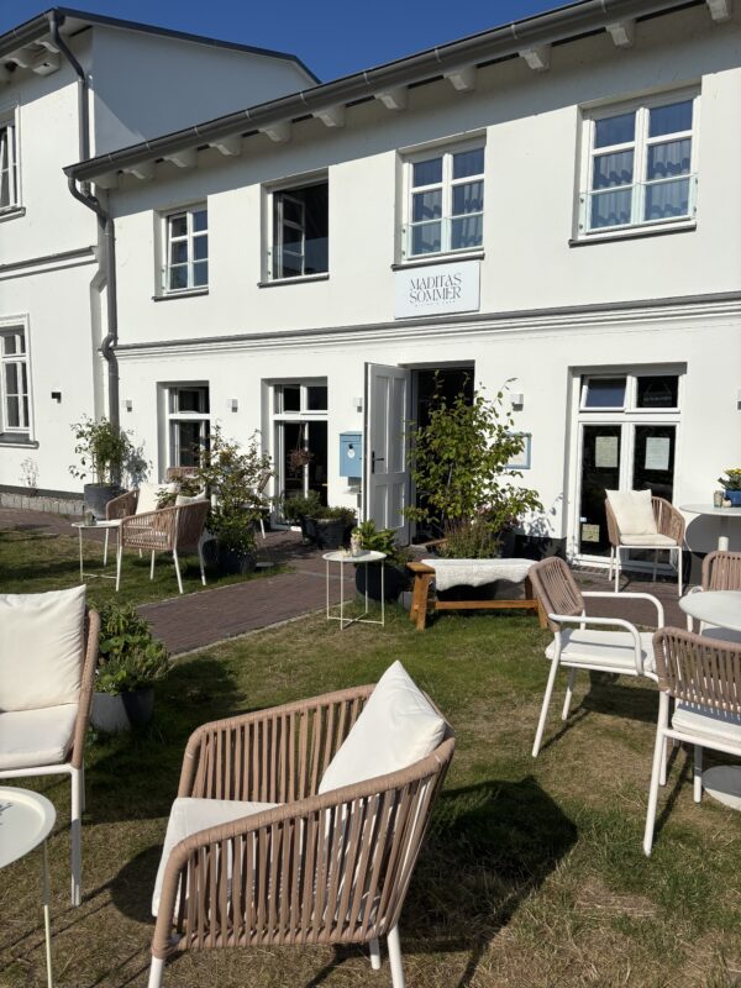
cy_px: 494
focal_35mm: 26
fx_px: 742
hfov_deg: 53.1
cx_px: 370
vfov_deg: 67.3
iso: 50
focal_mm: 5.96
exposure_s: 1/9901
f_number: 1.6
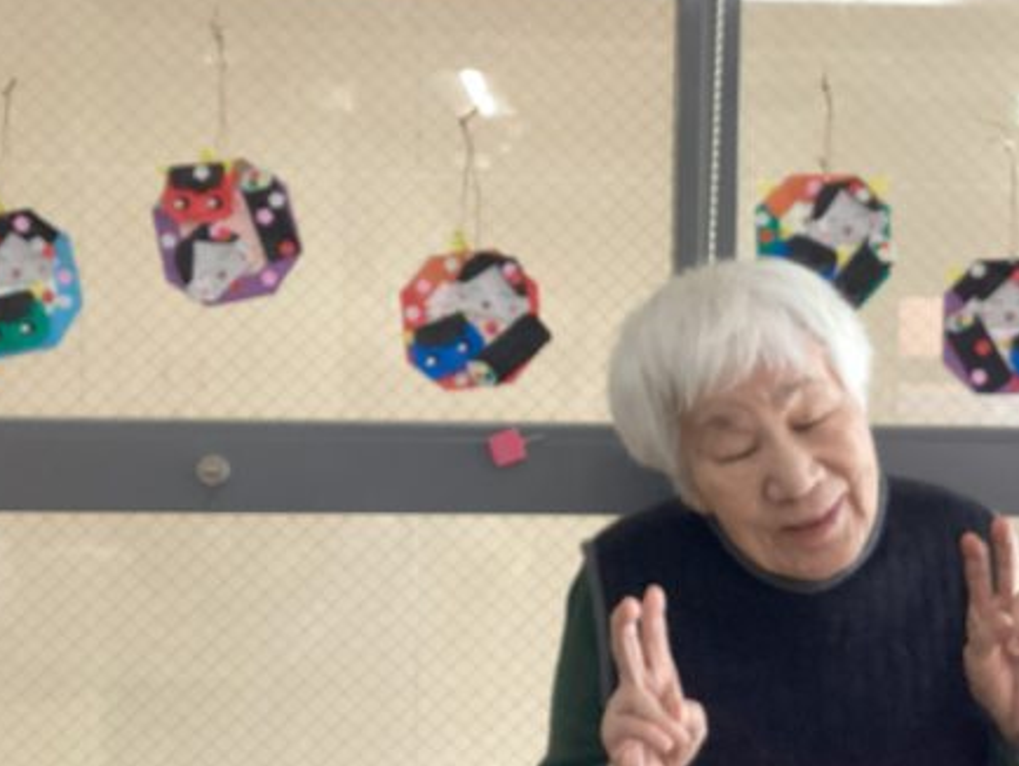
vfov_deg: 29.1
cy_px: 408
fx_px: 1473
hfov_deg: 37.8
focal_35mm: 50
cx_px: 676
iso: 160
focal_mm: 3.3
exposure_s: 1/60
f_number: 2.4
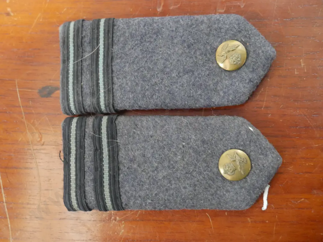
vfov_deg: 29.1
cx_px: 162
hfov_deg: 38.2
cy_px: 121
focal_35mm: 50
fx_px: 467
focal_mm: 25
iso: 3200
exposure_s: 1/30
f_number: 5.6
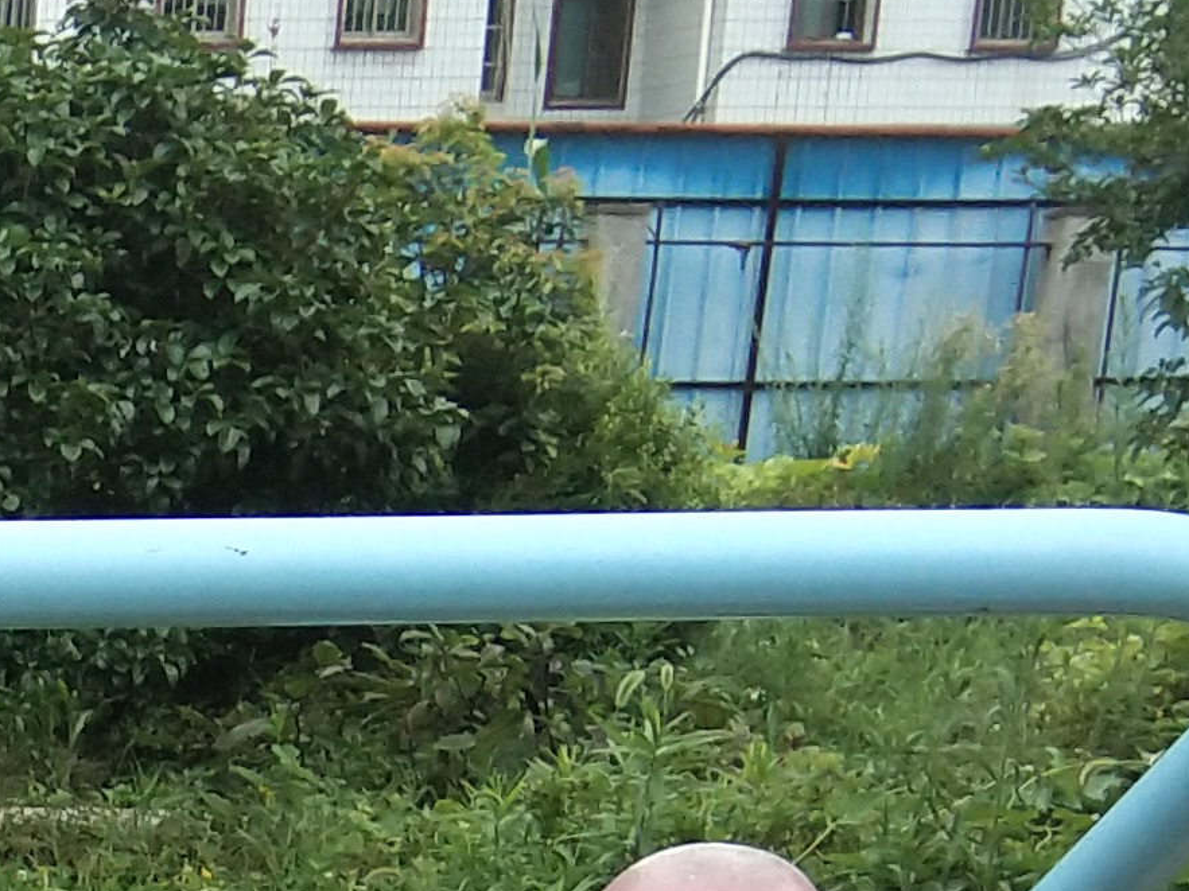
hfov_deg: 12.2
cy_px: 1585
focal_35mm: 146
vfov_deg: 9.7
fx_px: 5014
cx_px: -1049
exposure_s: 1/100
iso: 64
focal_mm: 3.69
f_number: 2.2
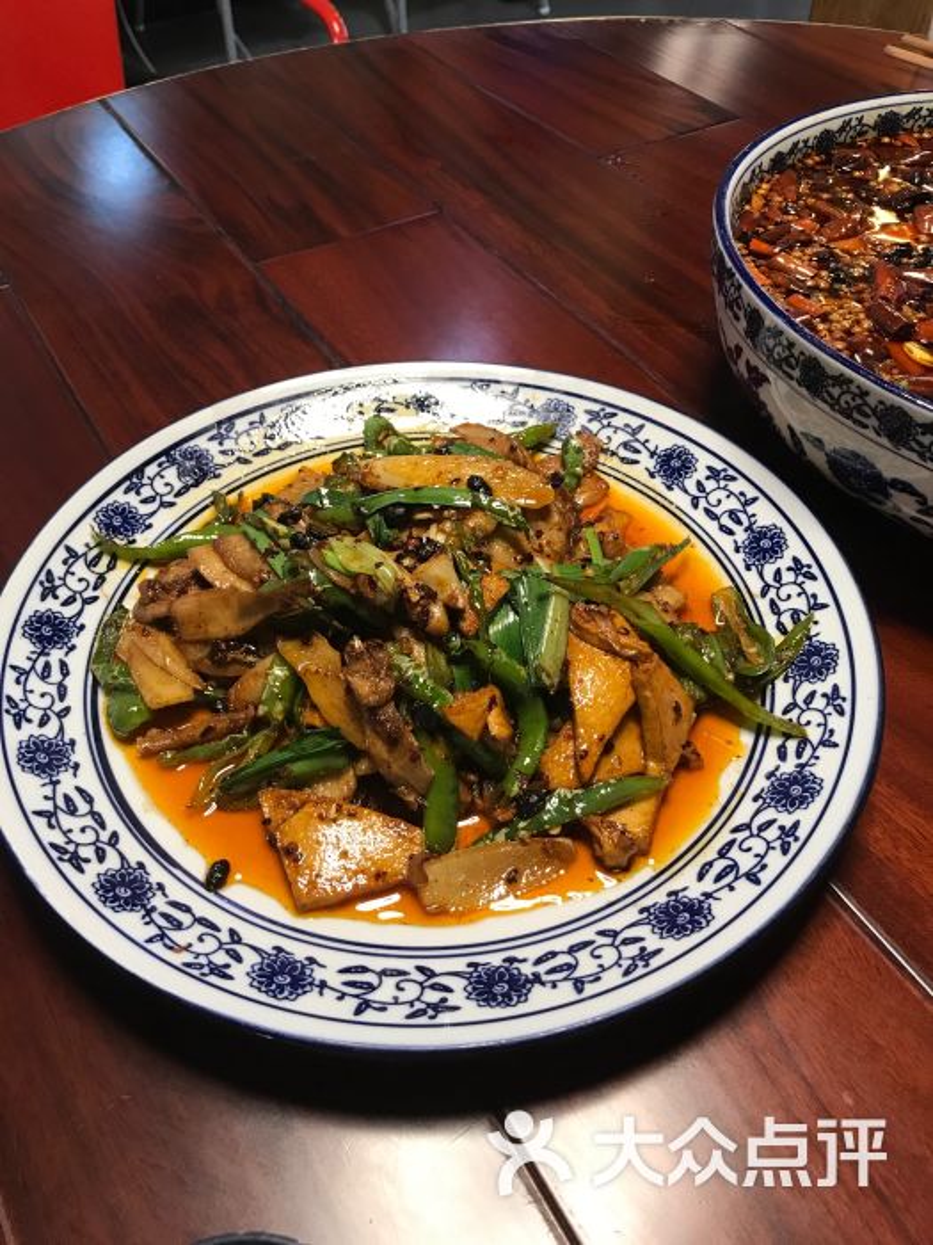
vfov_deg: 63.4
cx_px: 466
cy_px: 622
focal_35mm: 28
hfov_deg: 49.7
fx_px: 1006
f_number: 1.8
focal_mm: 3.99
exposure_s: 1/25
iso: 40
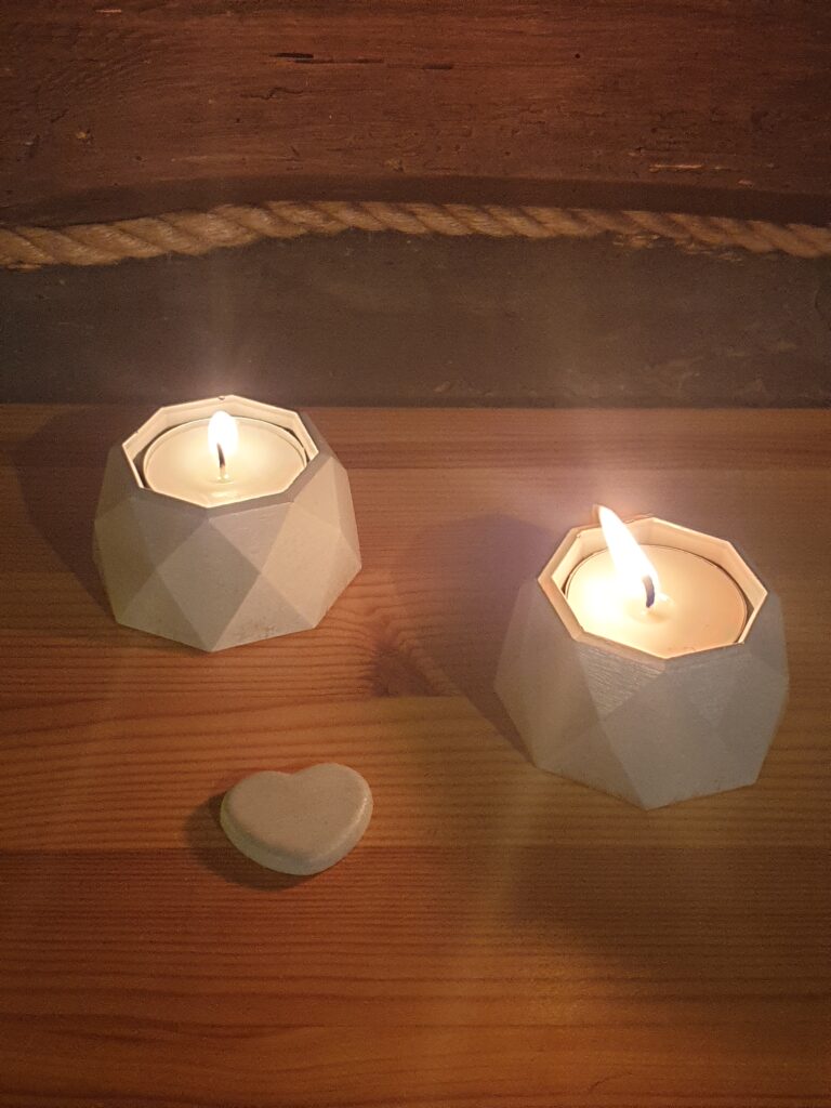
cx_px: 416
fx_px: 832
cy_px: 554
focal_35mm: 26
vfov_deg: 67.3
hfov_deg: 53.1
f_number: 1.5
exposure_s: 1/50
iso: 320
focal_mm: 4.3
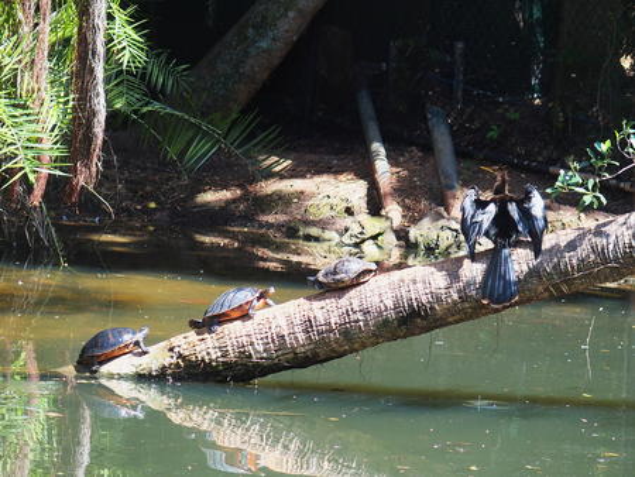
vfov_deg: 6.8
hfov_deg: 9.0
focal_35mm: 220
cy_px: 238
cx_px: 318
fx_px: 4038
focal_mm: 46.7
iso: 100
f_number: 2.8
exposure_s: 1/320
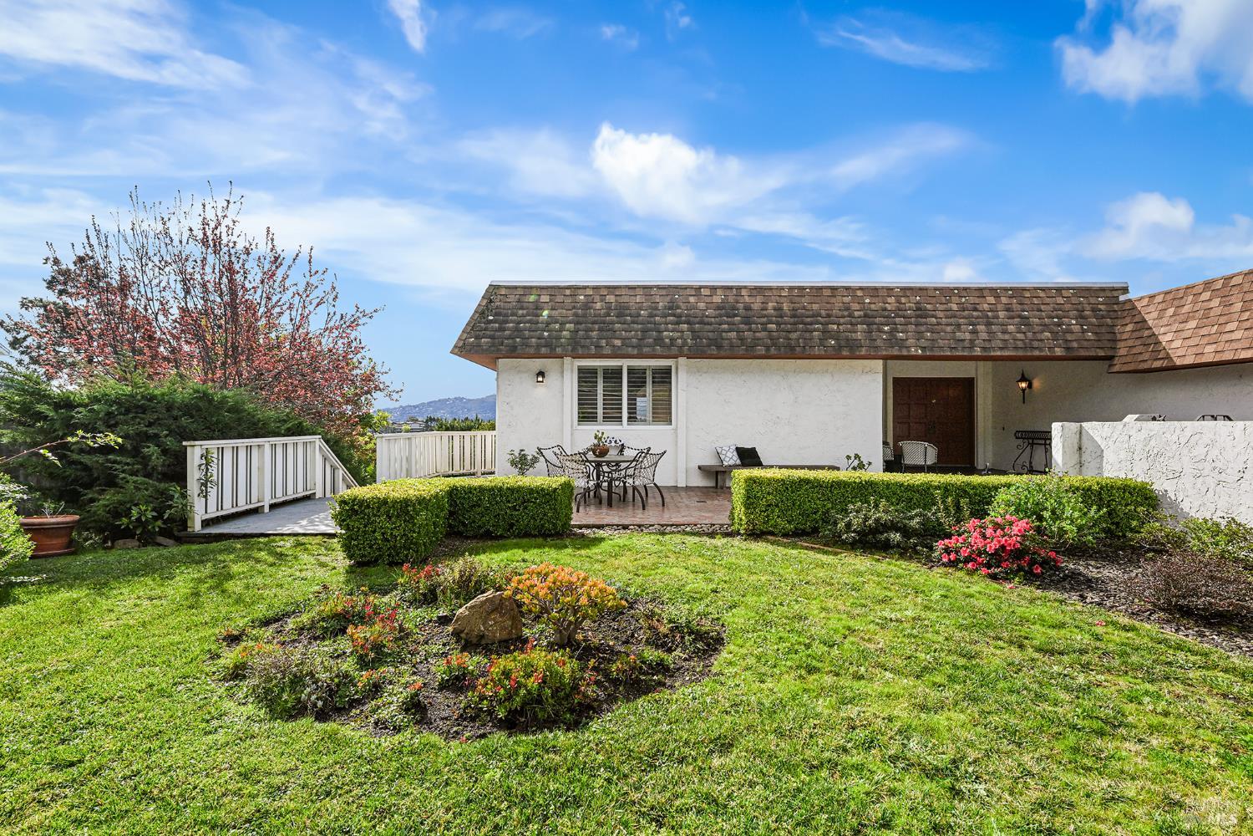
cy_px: 418
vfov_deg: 73.7
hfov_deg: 96.7
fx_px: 557
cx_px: 626
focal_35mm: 16
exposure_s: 1/1600
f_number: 9
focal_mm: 16
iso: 800
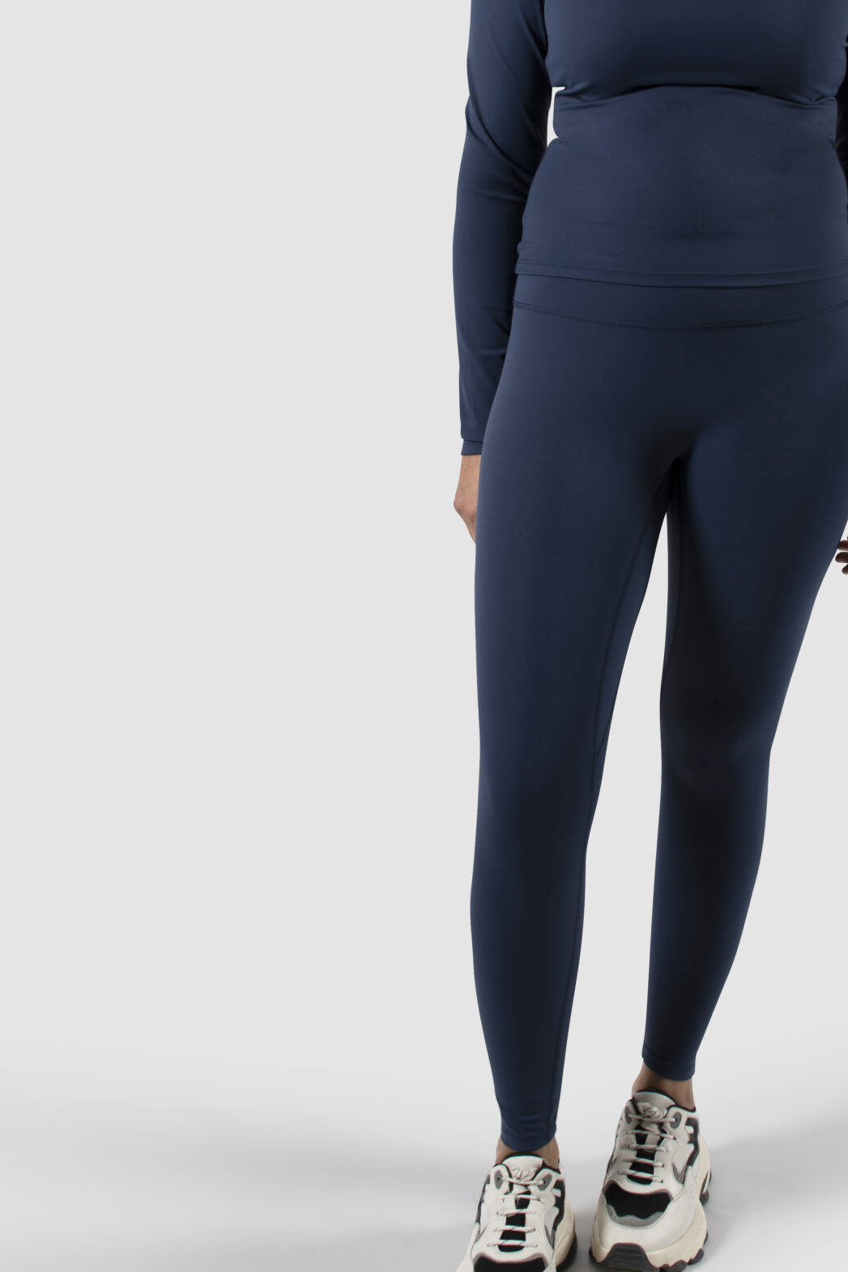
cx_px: 629
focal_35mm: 75
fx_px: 2649
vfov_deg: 26.8
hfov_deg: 18.1
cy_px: 385
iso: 100
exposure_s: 1/250
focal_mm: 31
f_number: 9
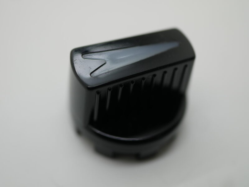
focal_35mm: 60
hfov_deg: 32.2
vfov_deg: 24.4
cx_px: 124
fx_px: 432
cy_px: 94
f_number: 2.8
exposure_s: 1/60
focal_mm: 30
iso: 200
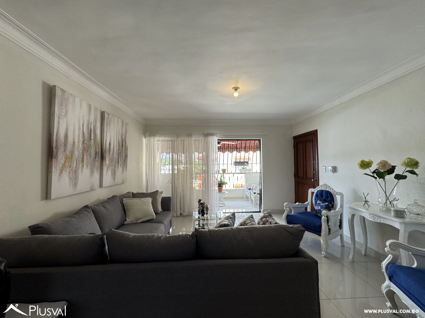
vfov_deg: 85.7
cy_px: 159
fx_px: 172
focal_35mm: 14
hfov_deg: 102.1
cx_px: 212
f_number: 2.2
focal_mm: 2.22
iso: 64
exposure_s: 1/120
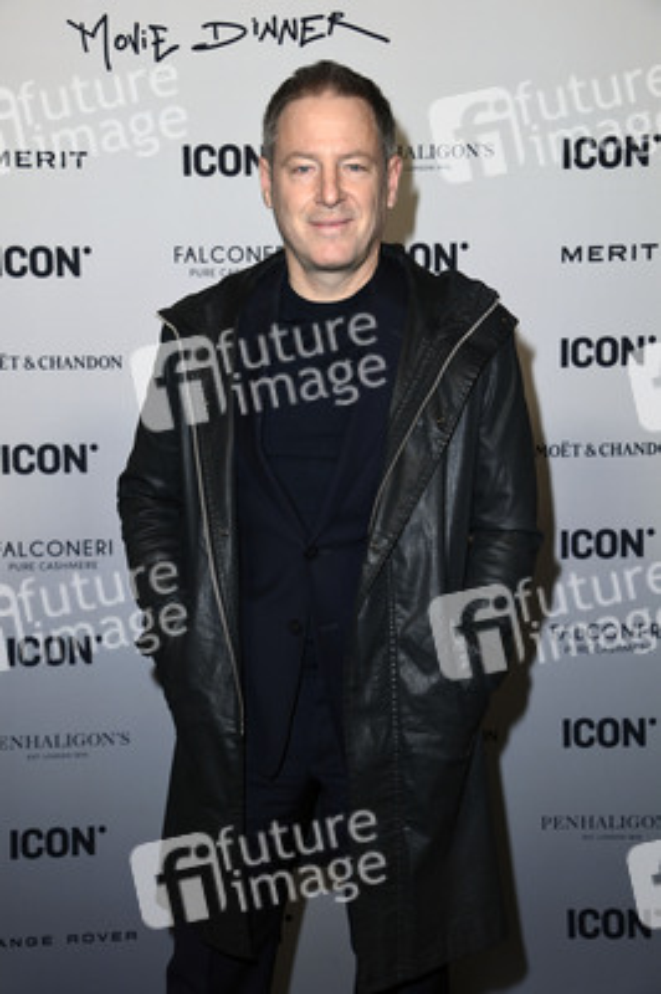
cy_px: 497
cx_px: 330
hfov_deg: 24.2
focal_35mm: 56
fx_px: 1545
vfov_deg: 35.7
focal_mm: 56
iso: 1000
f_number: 5.6
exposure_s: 1/250
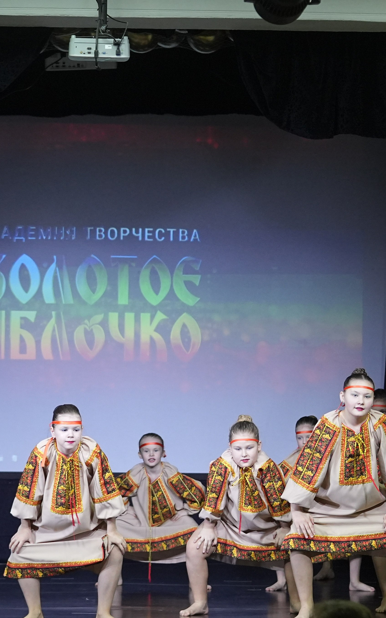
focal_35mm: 186
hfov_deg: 7.1
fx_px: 3130
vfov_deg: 11.3
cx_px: 273
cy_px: 308
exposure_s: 1/400
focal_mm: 81
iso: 2500
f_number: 2.8
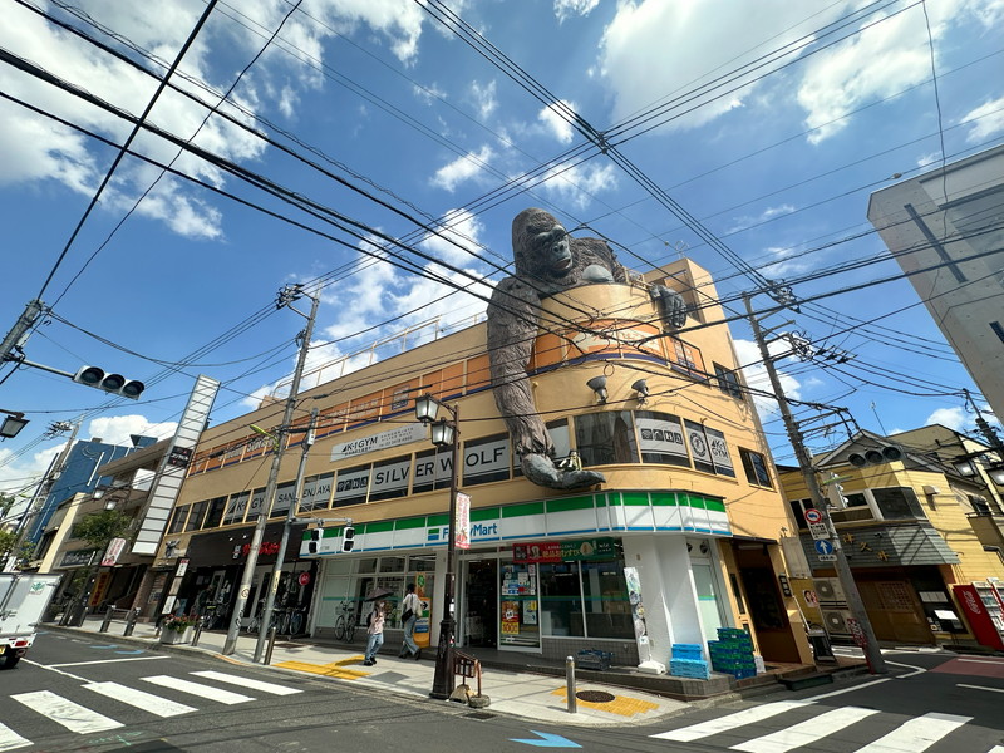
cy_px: 376
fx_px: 406
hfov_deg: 102.1
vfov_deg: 85.7
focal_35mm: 14
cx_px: 502
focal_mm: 2.22
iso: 50
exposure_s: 1/1916
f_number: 2.2
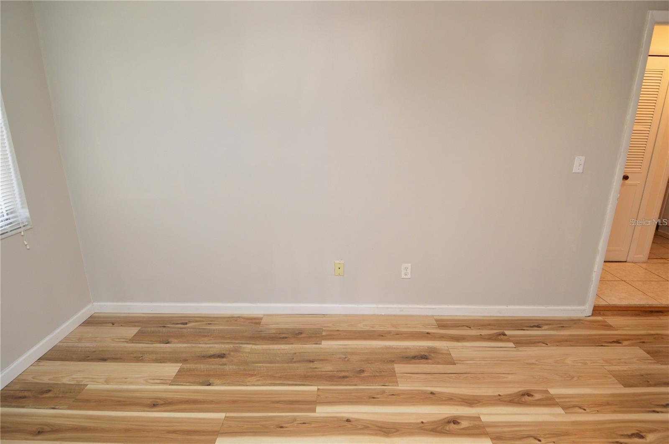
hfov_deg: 90.1
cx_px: 334
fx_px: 334
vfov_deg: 67.3
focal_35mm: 18
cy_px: 222
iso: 900
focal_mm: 12
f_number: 4
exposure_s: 1/60
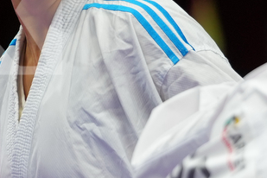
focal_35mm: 1257
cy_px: 14
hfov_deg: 1.6
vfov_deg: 1.1
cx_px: 228
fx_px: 9322
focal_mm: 162
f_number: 2.8
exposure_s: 1/1000
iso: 400
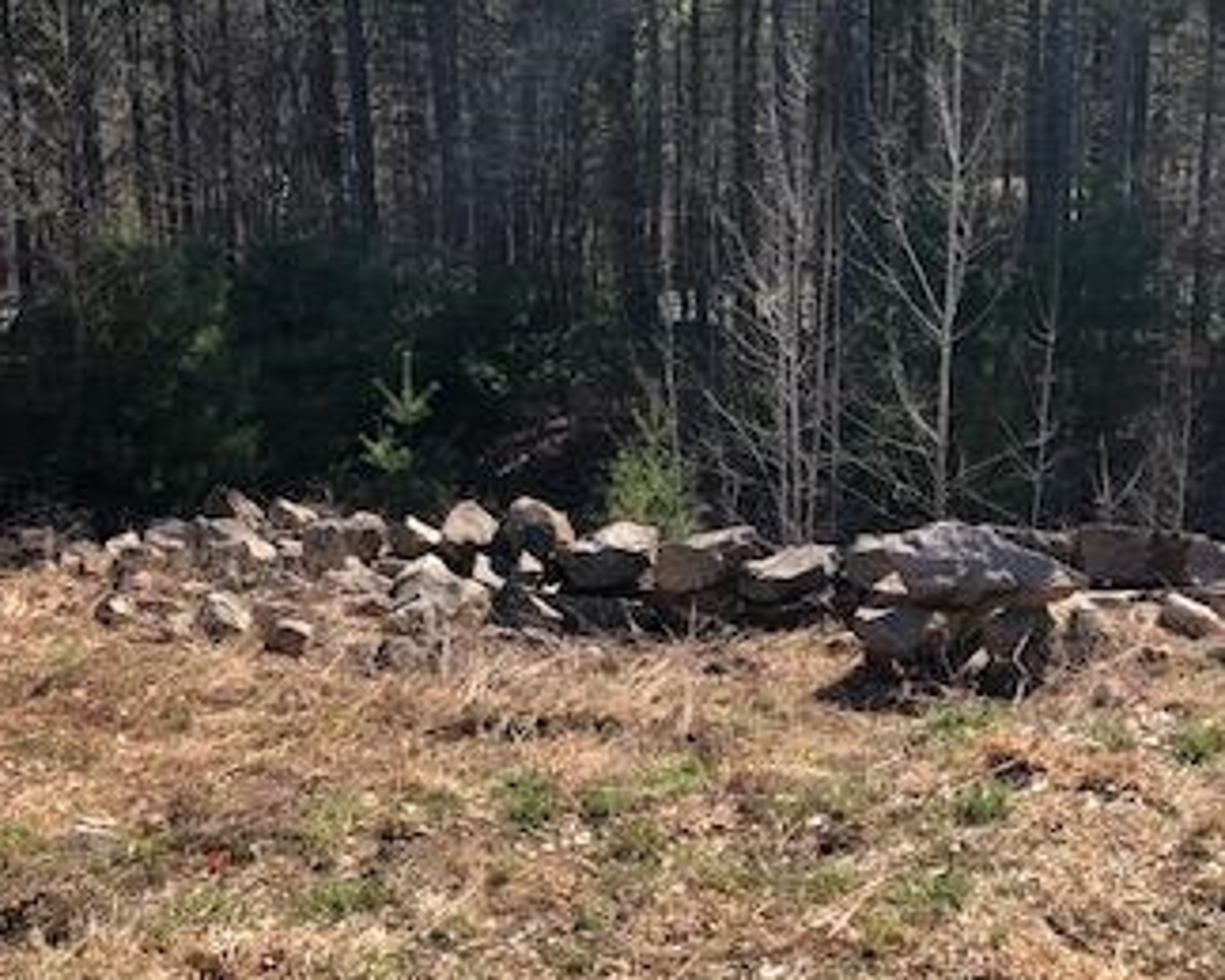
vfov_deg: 28.0
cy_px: 386
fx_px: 1957
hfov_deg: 34.4
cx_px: 389
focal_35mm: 54
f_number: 1.8
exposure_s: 1/827
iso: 20
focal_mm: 3.99
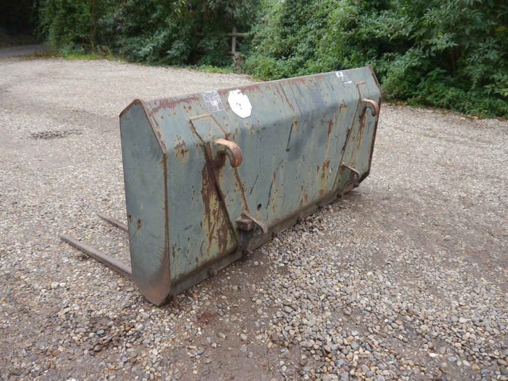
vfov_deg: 49.7
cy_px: 190
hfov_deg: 63.4
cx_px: 254
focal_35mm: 28
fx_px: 411
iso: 160
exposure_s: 1/160
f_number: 4.5
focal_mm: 14
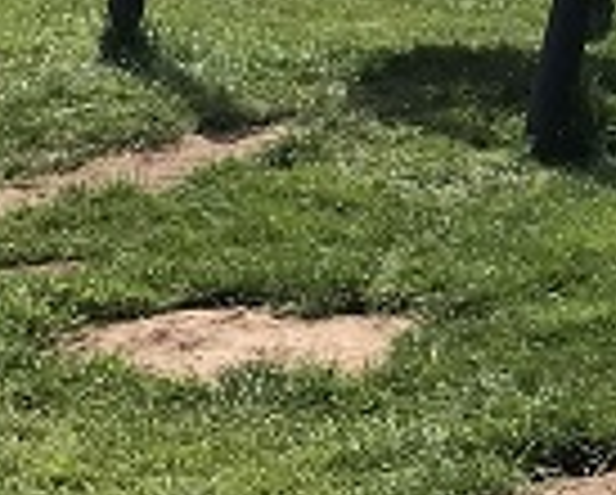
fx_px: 3670
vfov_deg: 7.7
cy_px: 310
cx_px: 904
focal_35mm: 201
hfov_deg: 9.4
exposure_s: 1/1808
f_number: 1.8
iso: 20
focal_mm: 3.99
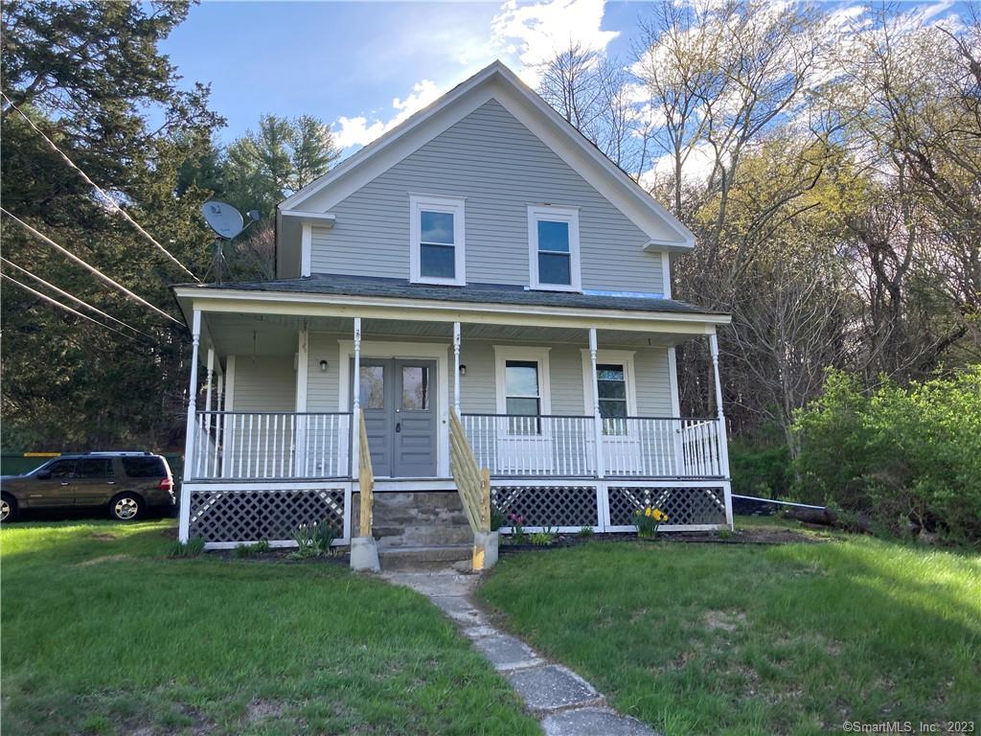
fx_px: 794
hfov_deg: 63.4
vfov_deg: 49.7
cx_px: 490
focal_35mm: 28
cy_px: 368
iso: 20
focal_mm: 3.99
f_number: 1.8
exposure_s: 1/522
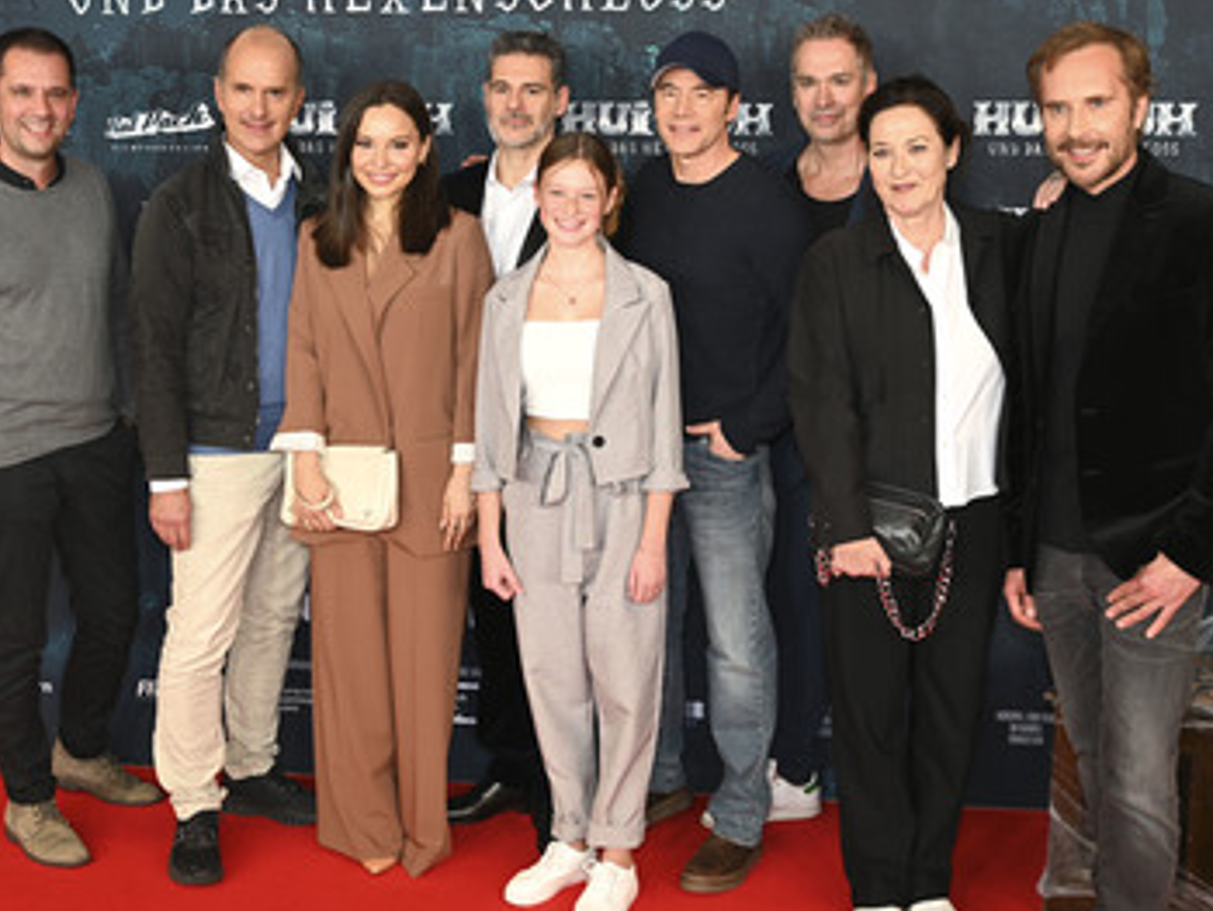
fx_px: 1648
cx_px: 587
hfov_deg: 40.4
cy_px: 471
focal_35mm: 47
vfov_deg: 30.9
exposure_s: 1/125
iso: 400
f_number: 2.8
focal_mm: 38
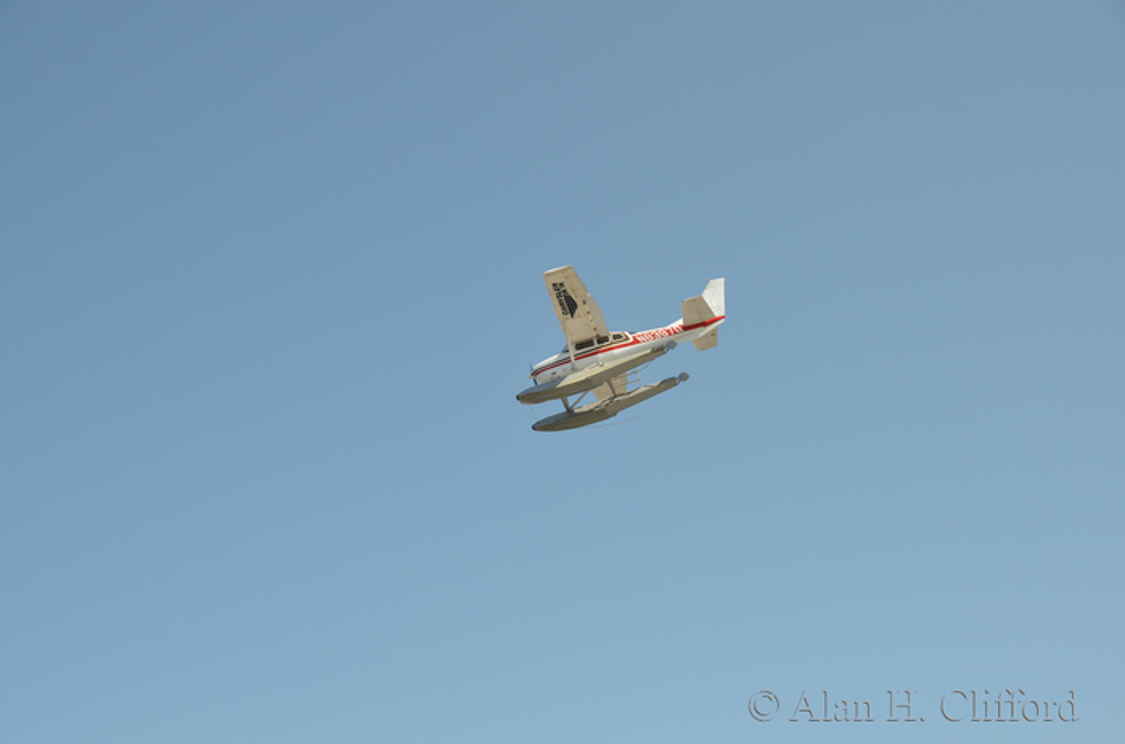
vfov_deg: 23.7
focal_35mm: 57
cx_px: 562
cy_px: 372
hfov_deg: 35.1
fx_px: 1777
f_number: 6.3
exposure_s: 1/320
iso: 100
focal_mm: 38
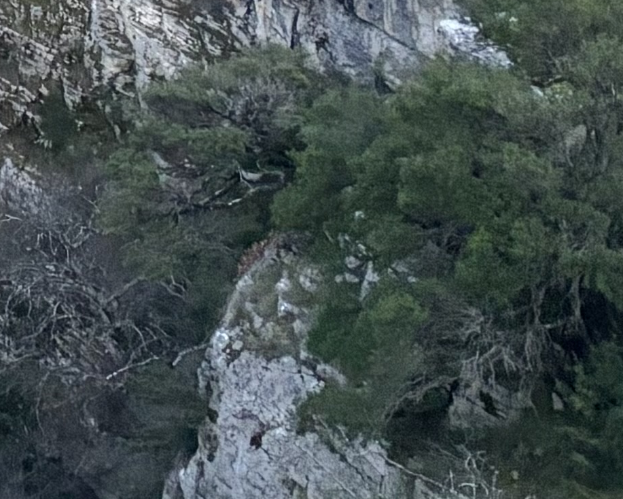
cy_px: -378
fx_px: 2914
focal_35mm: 158
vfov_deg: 9.4
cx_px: -1040
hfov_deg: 10.1
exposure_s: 1/60
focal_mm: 5.96
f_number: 1.6
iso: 250
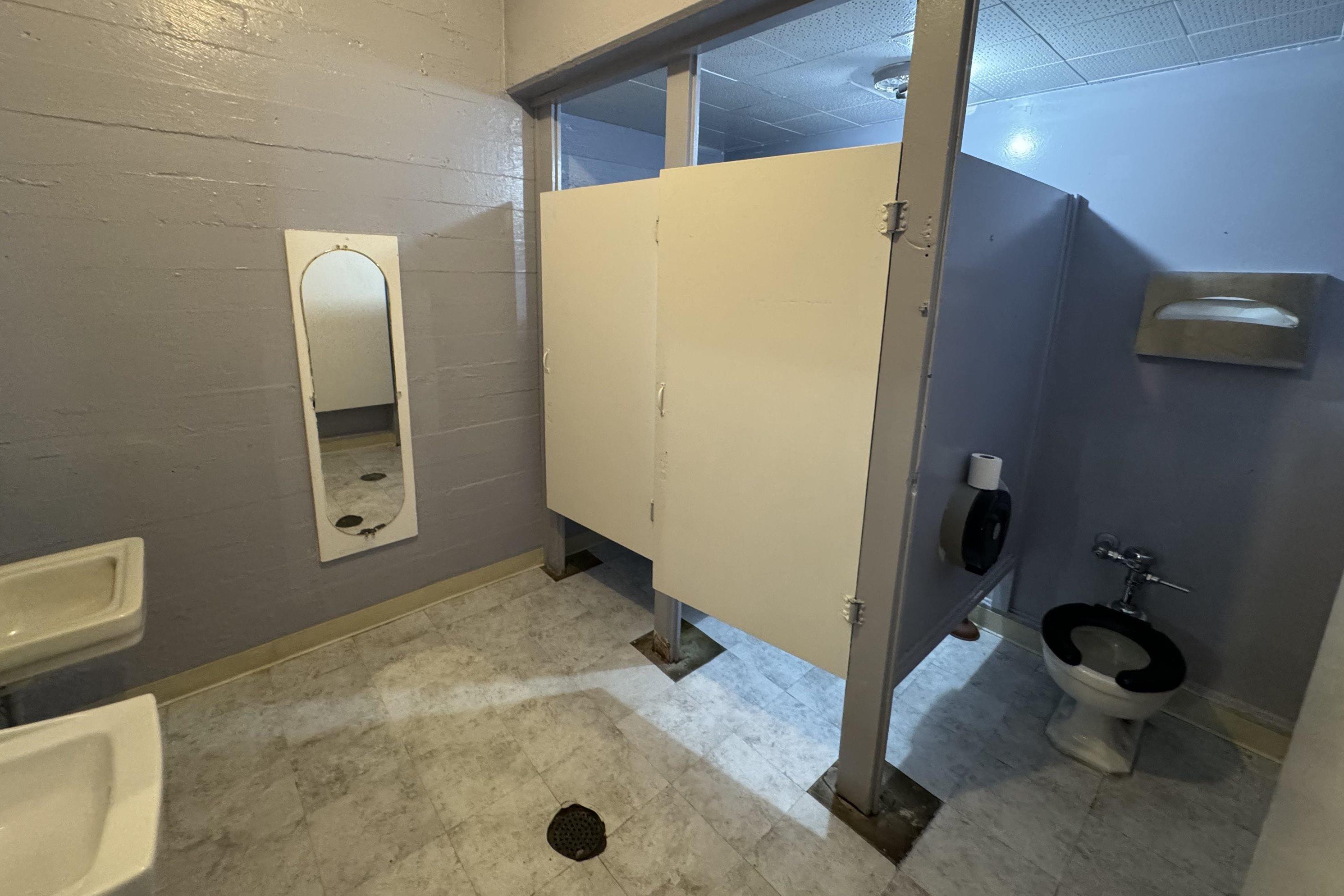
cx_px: 660
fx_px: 560
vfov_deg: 76.9
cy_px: 384
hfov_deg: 100.4
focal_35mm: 15
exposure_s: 1/60
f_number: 2.2
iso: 640
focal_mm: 2.22
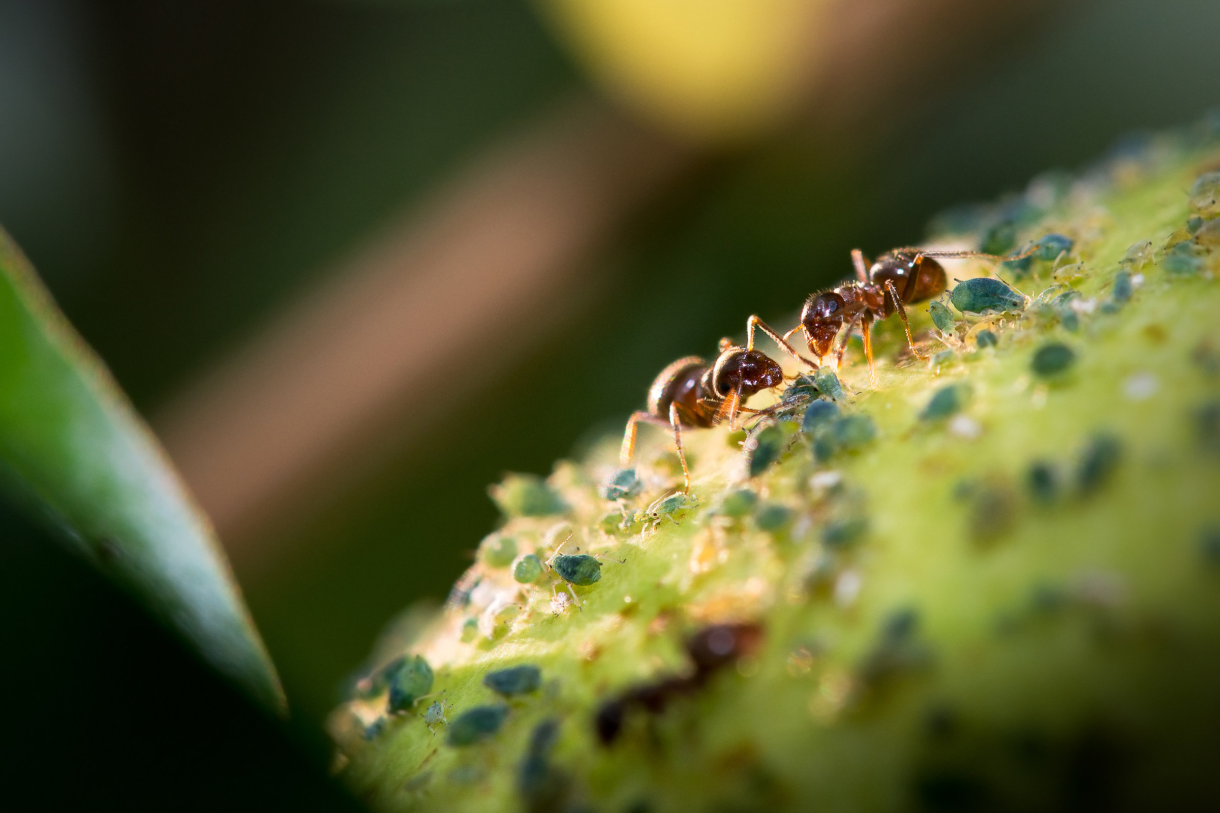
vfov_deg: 13.0
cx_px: 610
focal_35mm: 105
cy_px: 406
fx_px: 3558
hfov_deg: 19.5
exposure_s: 1/60
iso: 400
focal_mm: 105
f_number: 14
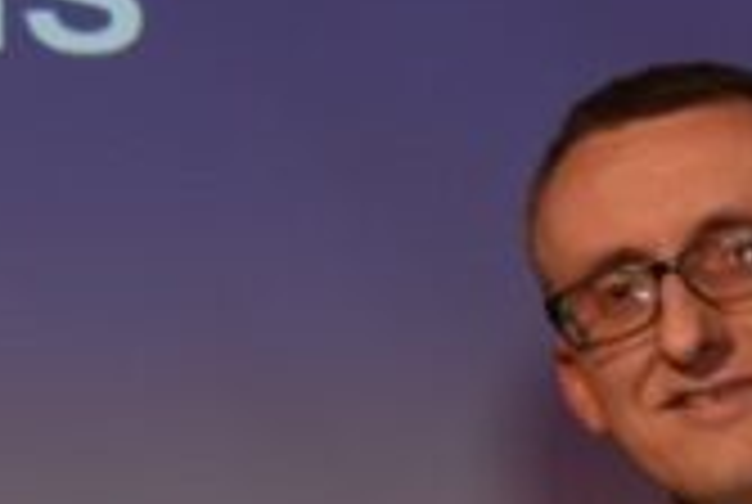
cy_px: 518
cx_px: -180
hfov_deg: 10.6
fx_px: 3976
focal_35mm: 190
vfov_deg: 7.2
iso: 2000
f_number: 5.6
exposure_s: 1/80
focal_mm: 31
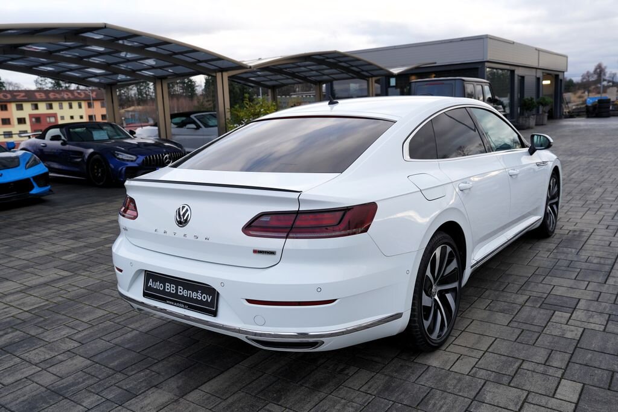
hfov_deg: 61.9
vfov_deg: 43.6
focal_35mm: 30
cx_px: 309
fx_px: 515
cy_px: 206
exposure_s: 1/100
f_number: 5
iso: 100
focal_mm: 30
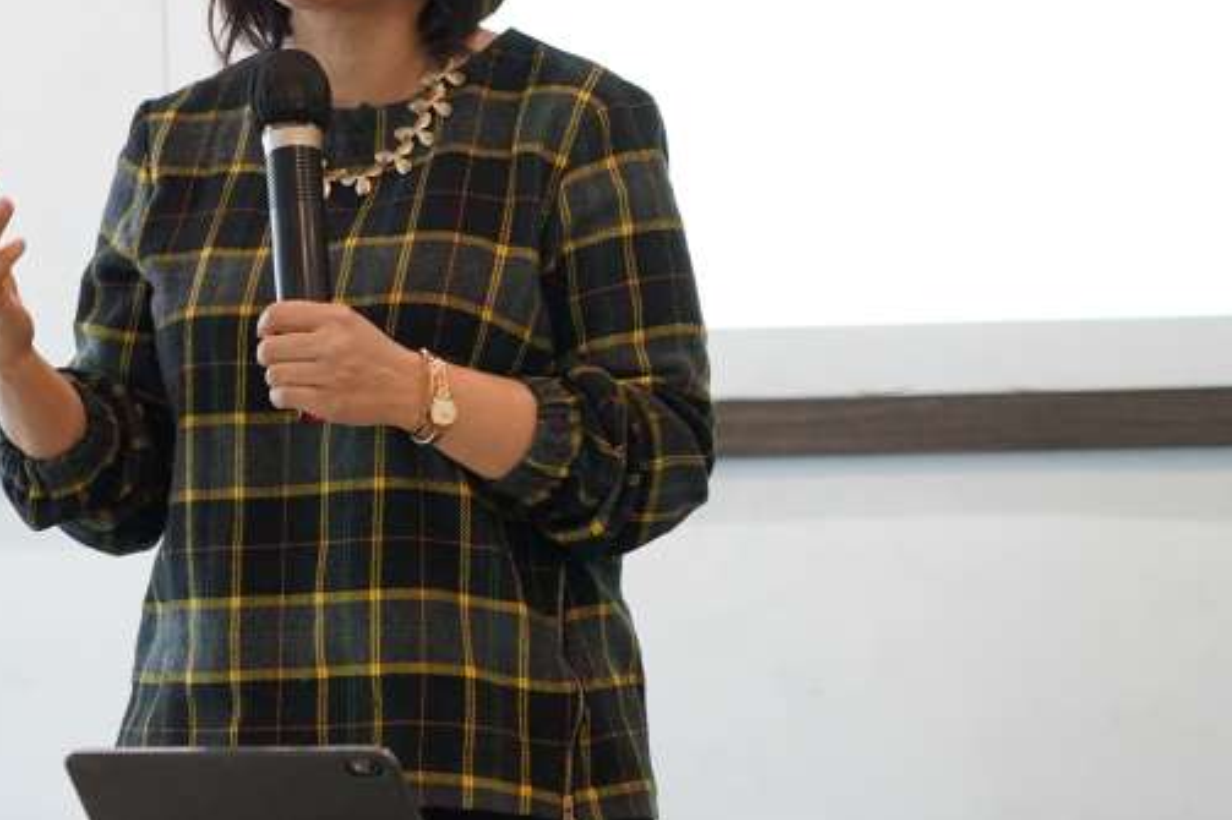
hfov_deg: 11.1
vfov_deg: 7.4
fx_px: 6363
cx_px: 531
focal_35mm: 186
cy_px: 234
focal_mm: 117
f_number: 6.3
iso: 5000
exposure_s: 1/160
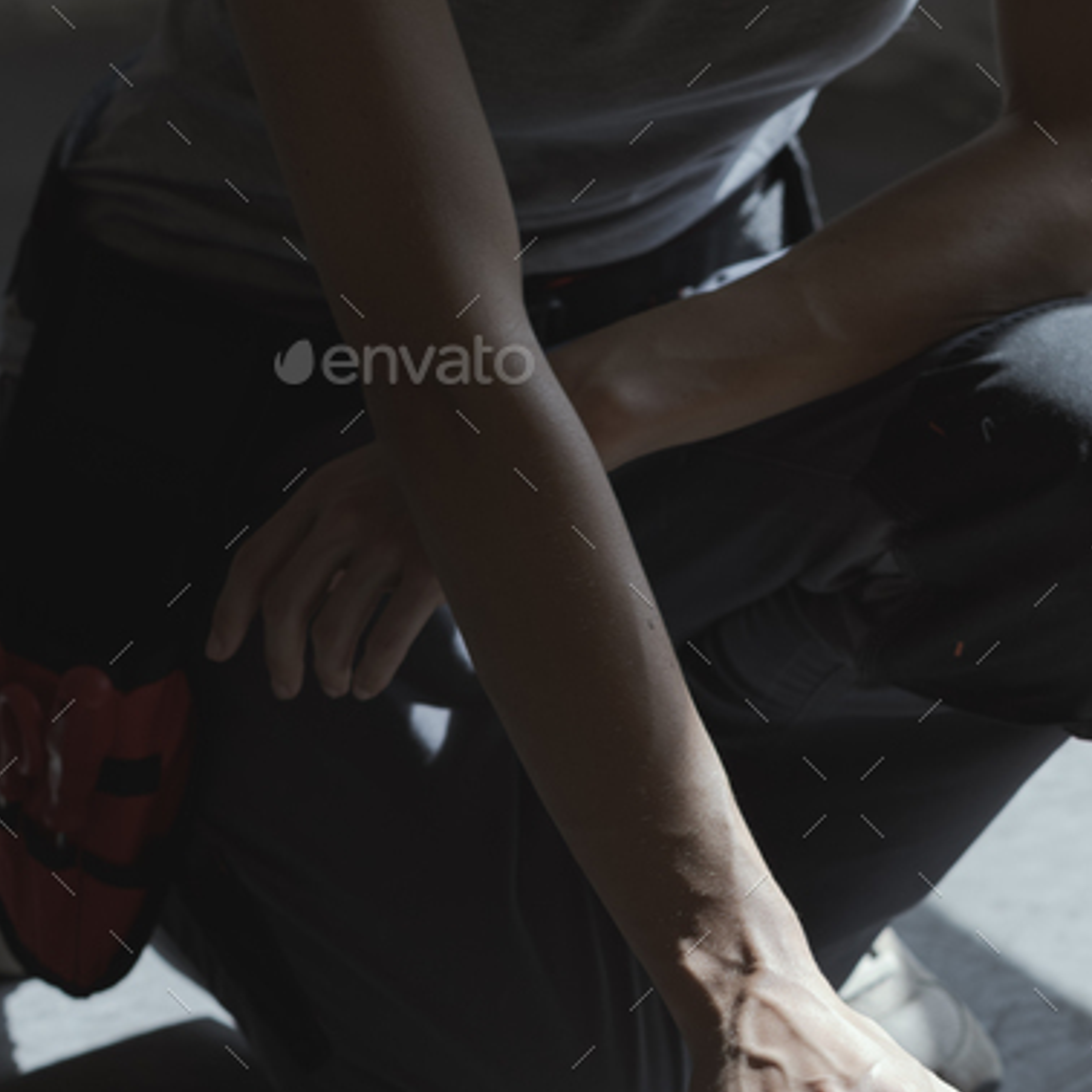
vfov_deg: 10.2
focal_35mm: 169
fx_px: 6032
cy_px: 1208
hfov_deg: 10.3
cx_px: 829
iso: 250
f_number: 4.5
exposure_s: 1/400
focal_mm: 85
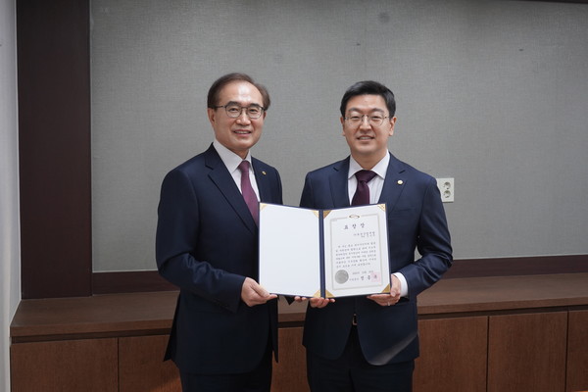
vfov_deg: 29.9
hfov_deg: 43.6
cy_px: 196
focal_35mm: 45
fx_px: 735
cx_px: 294
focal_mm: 45
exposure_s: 1/160
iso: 1250
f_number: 4.5
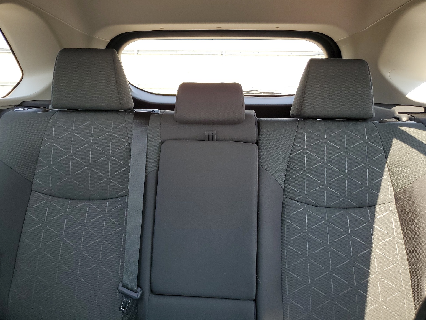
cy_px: 156
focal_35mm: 27
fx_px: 332
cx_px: 210
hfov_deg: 65.3
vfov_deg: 51.4
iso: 64
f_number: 1.5
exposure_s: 1/120
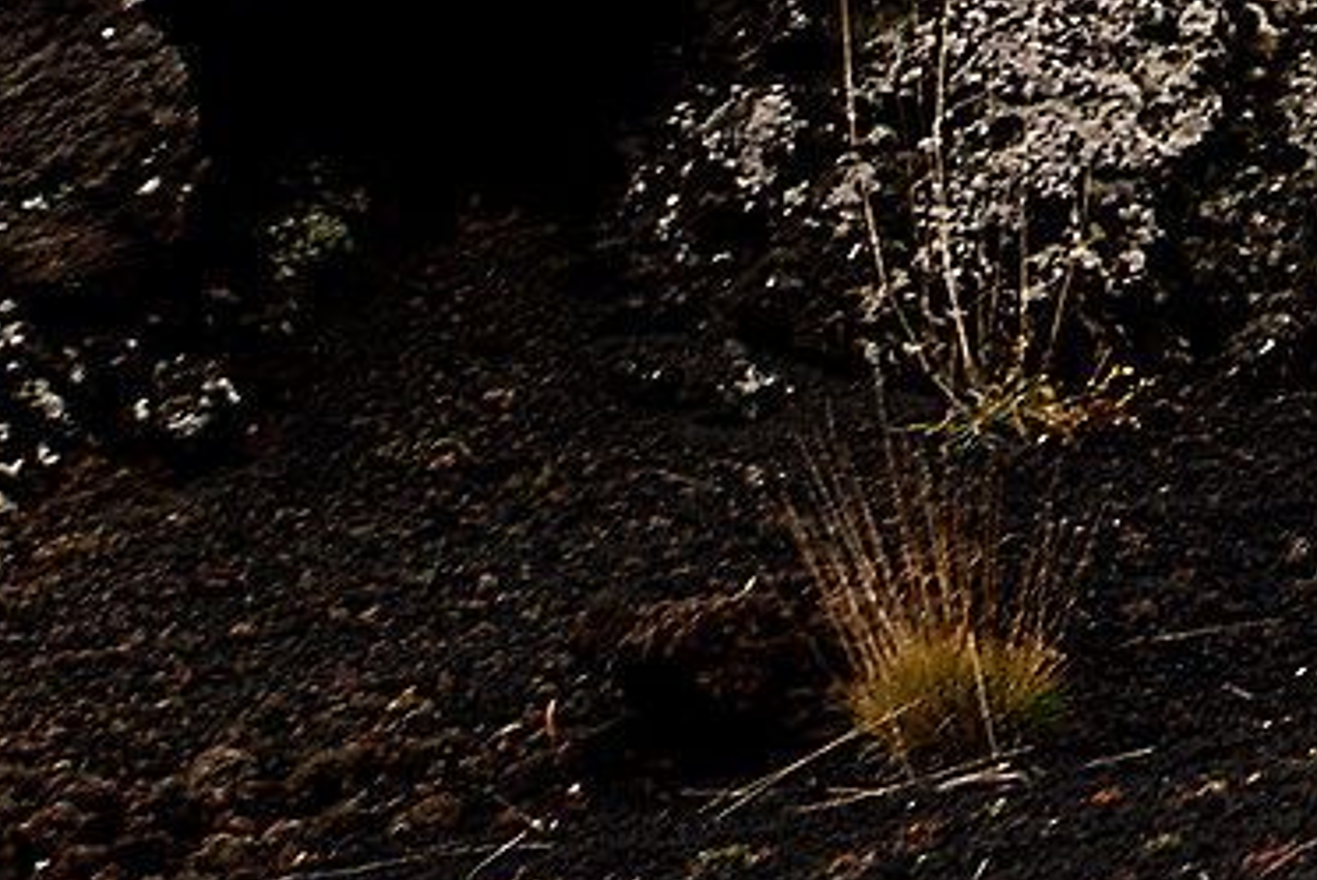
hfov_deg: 4.3
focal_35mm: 463
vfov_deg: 2.9
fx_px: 16944
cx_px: 3845
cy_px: -1509
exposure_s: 1/80
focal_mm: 72
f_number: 9
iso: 200
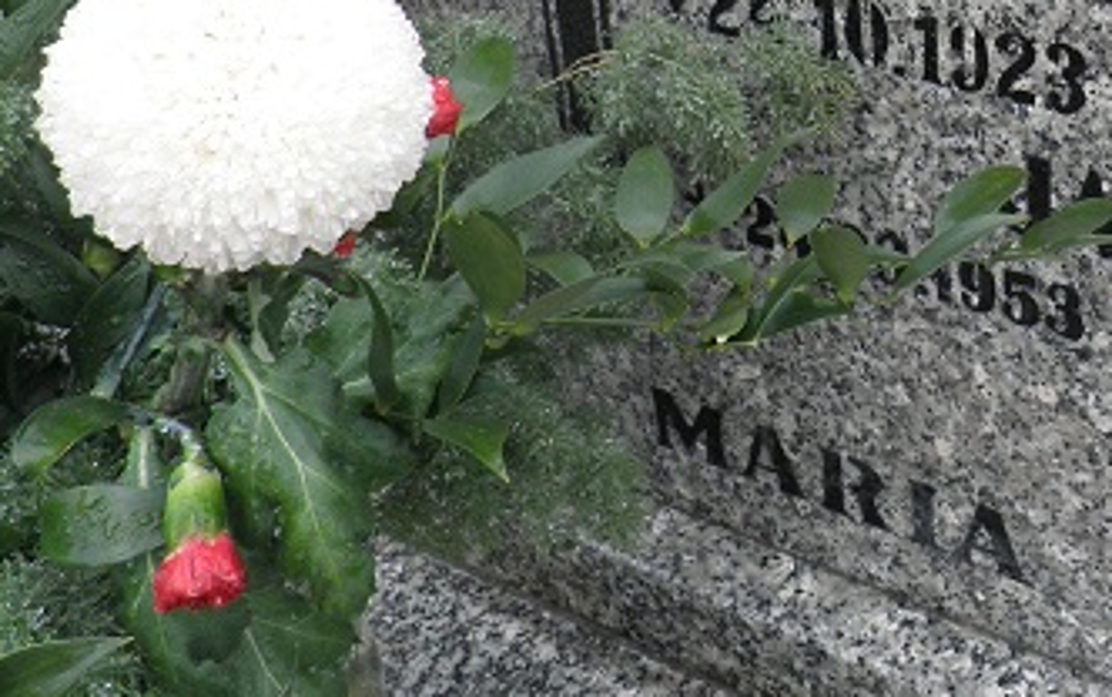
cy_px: -77
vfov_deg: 24.5
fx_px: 1486
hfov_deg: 37.5
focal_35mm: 49
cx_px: 1058
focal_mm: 4.3
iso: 64
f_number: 3.3
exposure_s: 1/60
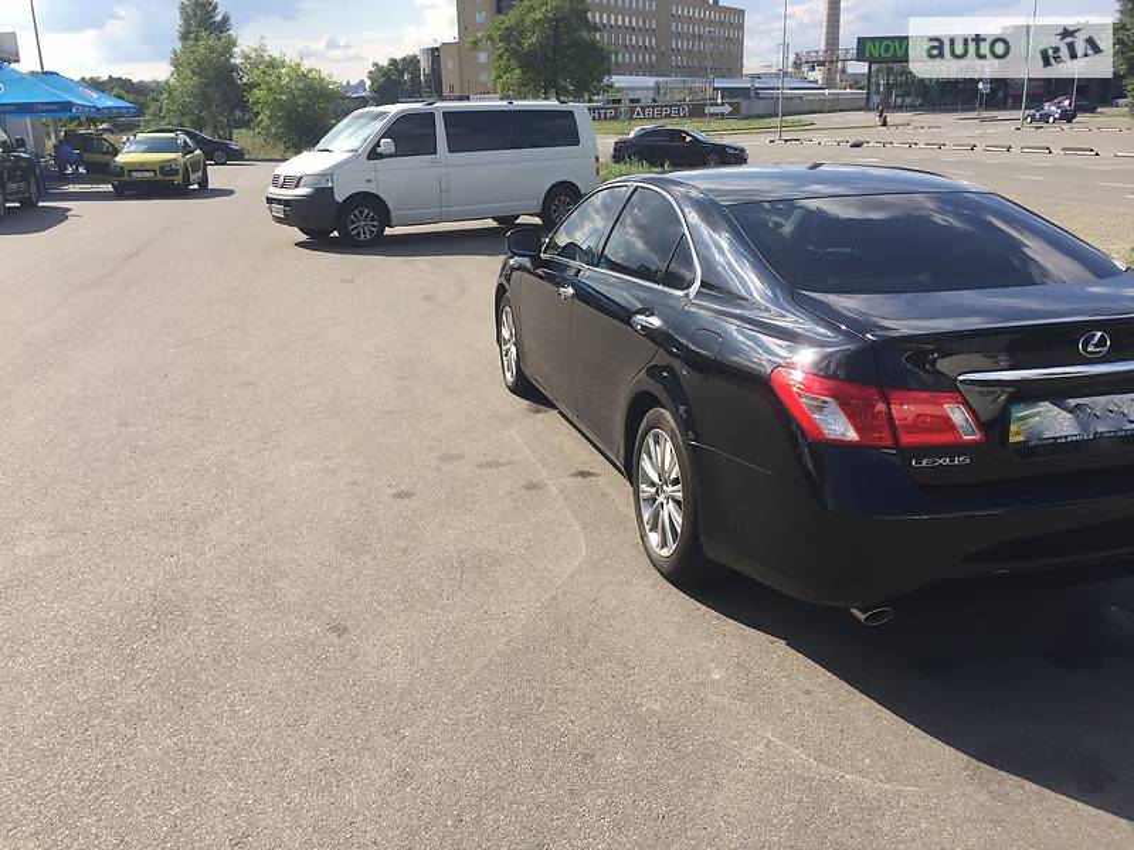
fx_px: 950
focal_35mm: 29
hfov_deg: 61.7
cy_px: 425
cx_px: 567
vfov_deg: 48.2
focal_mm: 4.2
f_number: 2.2
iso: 32
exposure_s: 1/1199
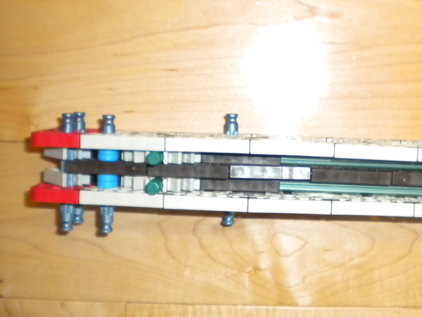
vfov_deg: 27.5
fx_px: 646
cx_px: 293
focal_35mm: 53
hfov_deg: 35.7
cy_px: 143
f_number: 3.1
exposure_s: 1/30
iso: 400
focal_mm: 6.3
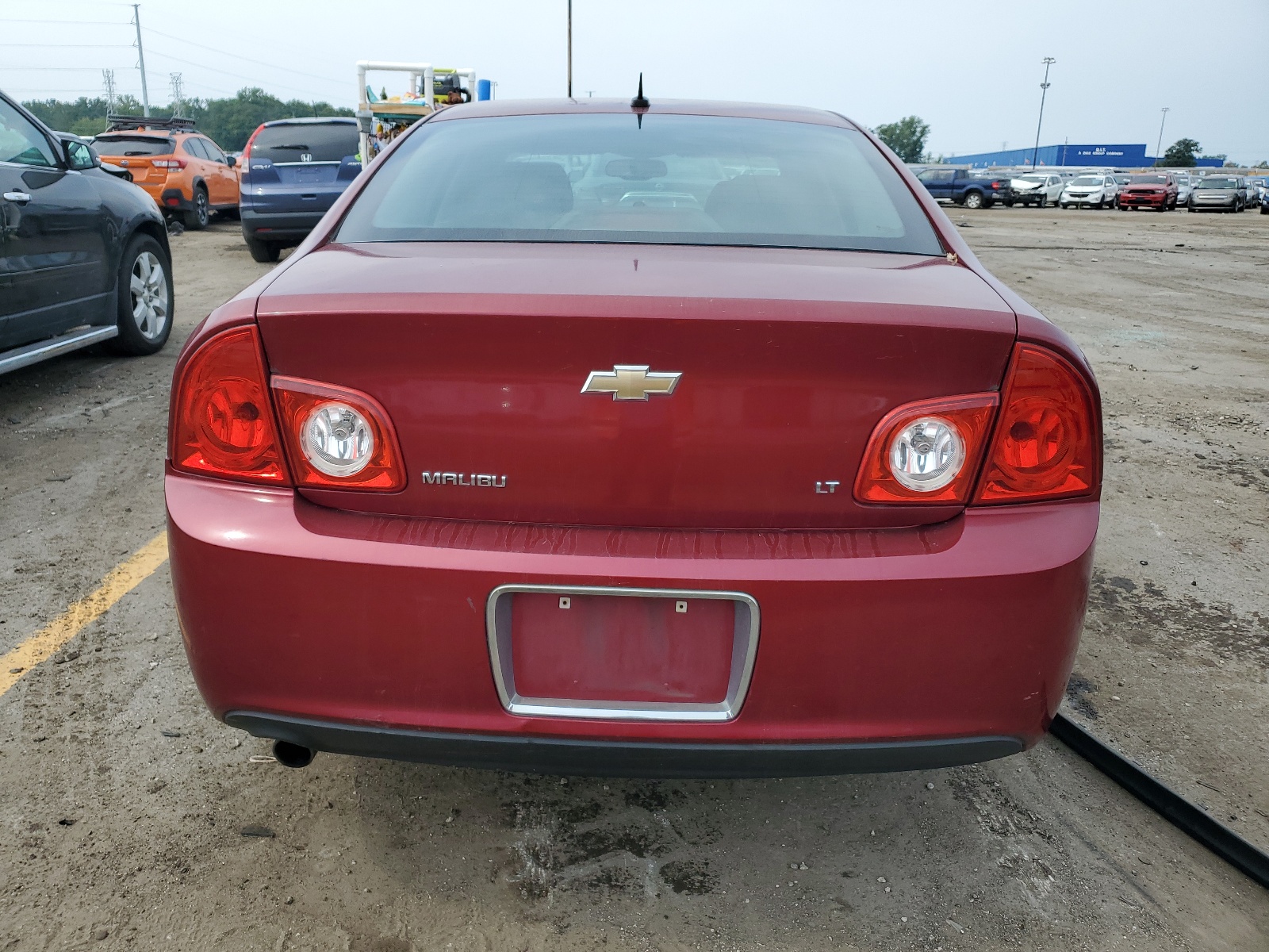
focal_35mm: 26
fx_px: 953
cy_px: 476
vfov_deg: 53.1
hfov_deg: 67.3
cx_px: 634
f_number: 1.5
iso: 50
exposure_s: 1/2000
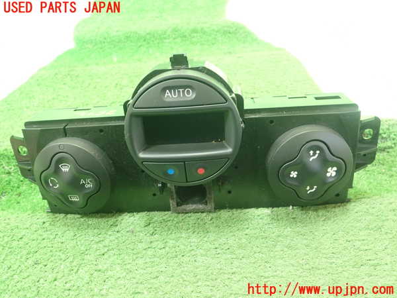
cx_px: 198
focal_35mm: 30
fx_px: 344
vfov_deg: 46.8
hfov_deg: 60.0
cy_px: 149
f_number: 2.3
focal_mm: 5.5
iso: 800
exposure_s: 1/125
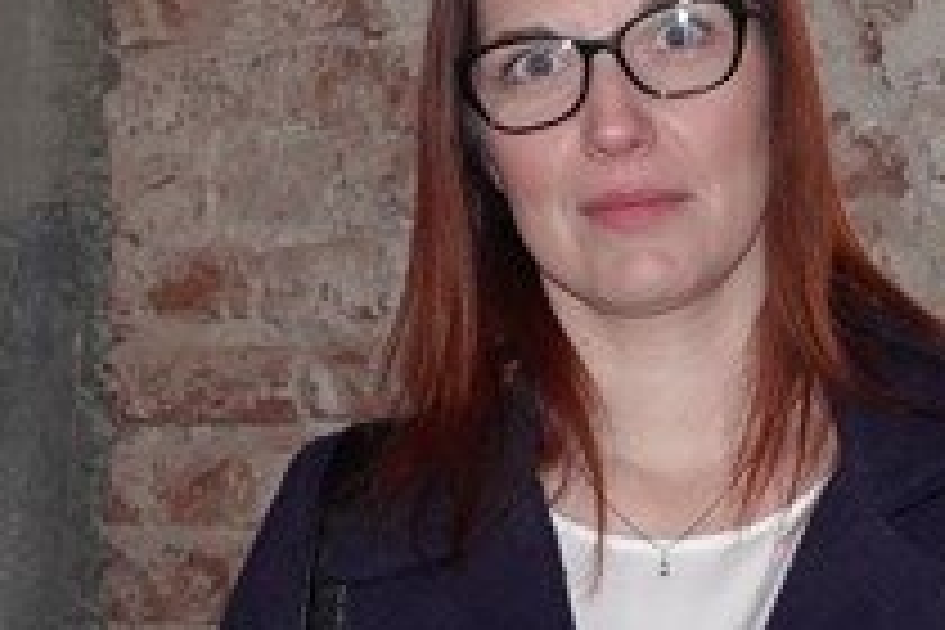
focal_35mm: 156
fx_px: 4095
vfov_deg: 8.7
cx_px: 360
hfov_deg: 13.2
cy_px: 673
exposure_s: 1/40
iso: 400
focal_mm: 11.77
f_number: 2.8
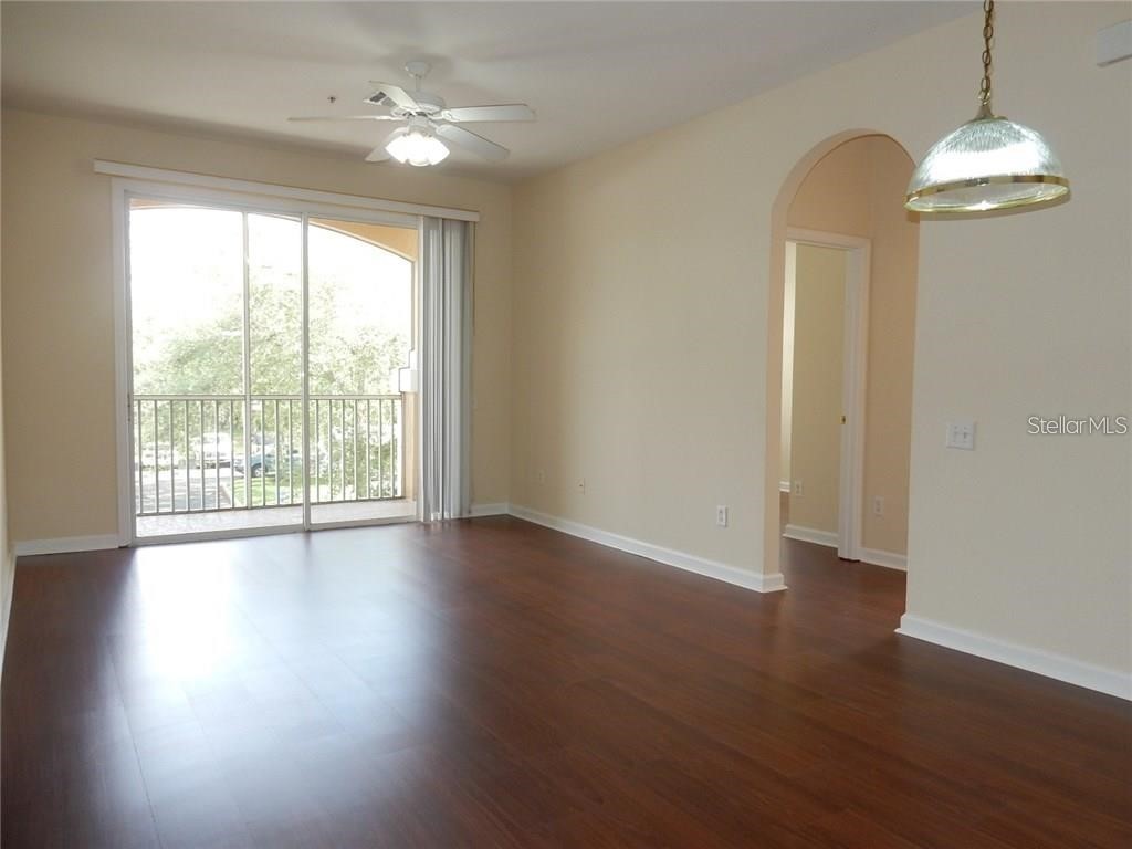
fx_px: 818
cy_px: 424
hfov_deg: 69.4
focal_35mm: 25
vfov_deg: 54.9
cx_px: 566
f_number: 3.7
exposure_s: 1/50
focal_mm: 4.5
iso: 180
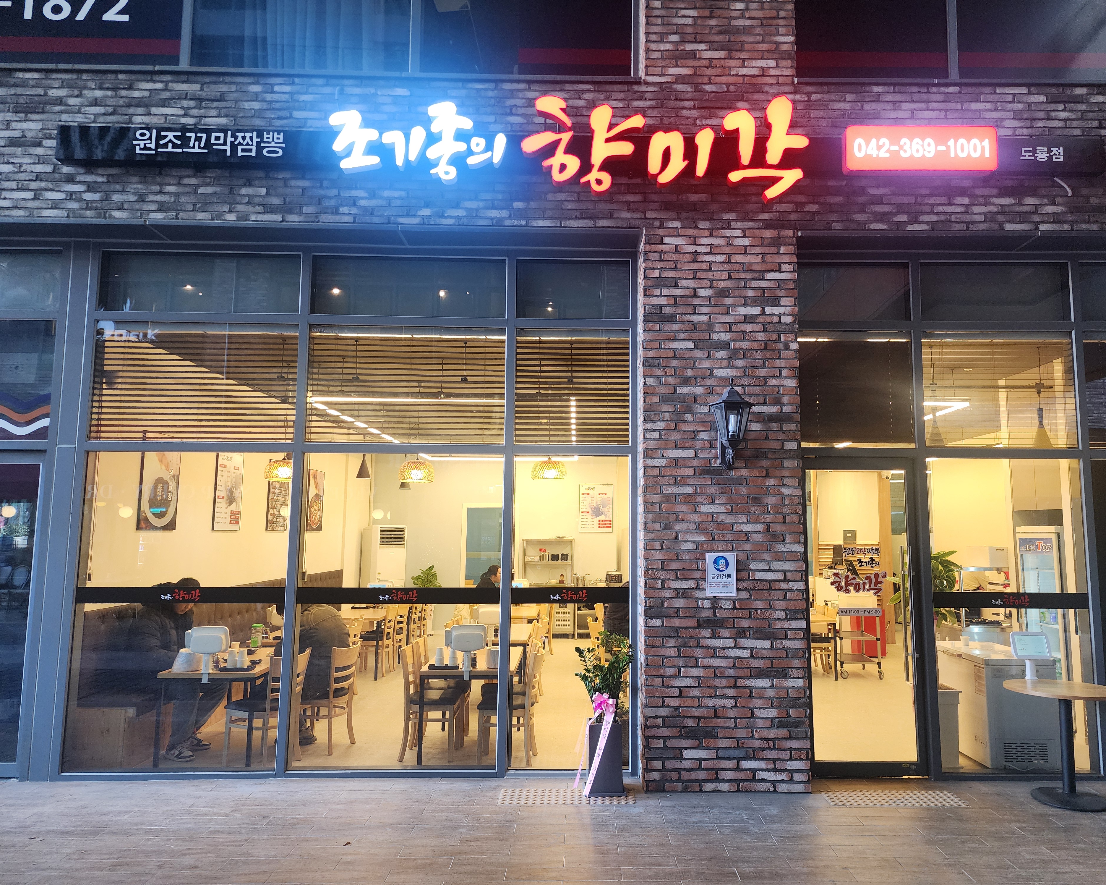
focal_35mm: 24
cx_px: 586
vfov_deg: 58.8
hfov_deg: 70.2
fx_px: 786
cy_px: 442
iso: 320
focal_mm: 6.4
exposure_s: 1/120
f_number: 1.8
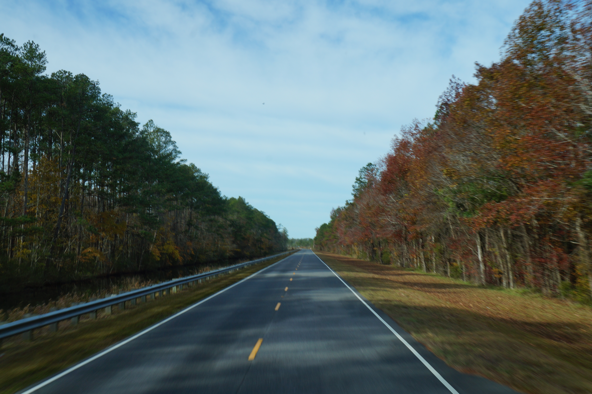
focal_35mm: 44
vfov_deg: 30.8
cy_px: 197
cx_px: 296
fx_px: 715
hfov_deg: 45.0
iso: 100
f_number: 14
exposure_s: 1/80
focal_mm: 29
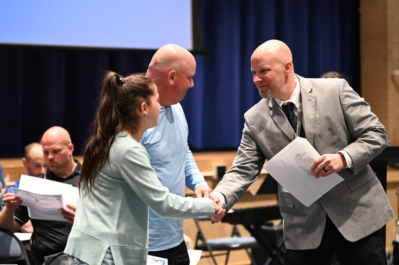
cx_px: 200
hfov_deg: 19.5
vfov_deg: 13.0
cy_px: 132
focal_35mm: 105
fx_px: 1163
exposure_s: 1/125
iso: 2500
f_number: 2.8
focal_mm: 105
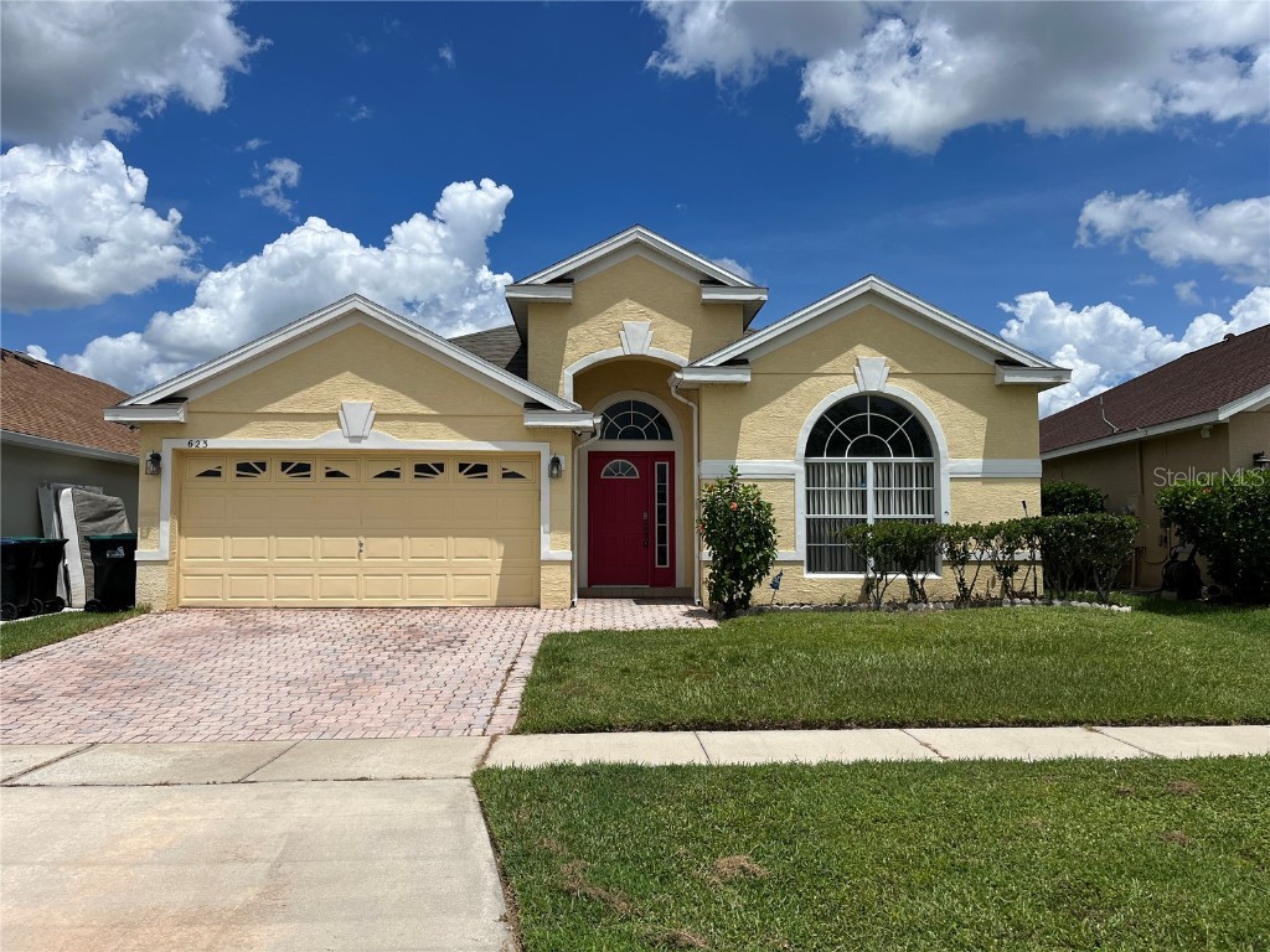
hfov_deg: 67.3
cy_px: 476
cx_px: 635
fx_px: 954
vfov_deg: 53.1
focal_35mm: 26
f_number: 1.6
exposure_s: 1/7353
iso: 50
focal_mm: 5.1
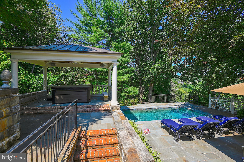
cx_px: 122
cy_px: 81
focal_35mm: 16
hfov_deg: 96.8
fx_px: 108
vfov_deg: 73.7
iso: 100
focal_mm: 16
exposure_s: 1/320
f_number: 6.3
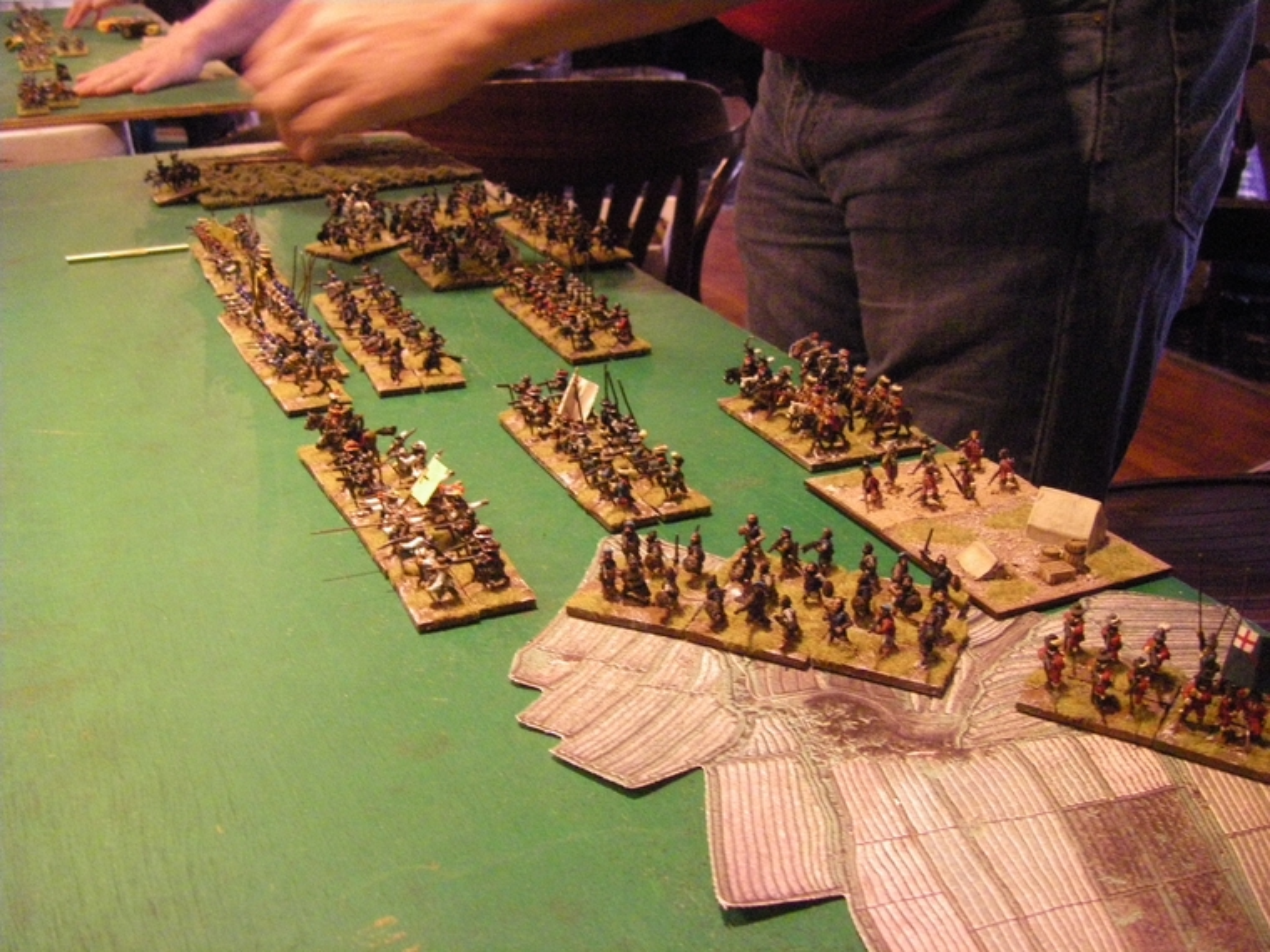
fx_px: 1394
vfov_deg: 37.7
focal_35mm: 38
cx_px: 635
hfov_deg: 49.0
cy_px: 476
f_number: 3.5
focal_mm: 6.3
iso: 800
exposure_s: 1/15
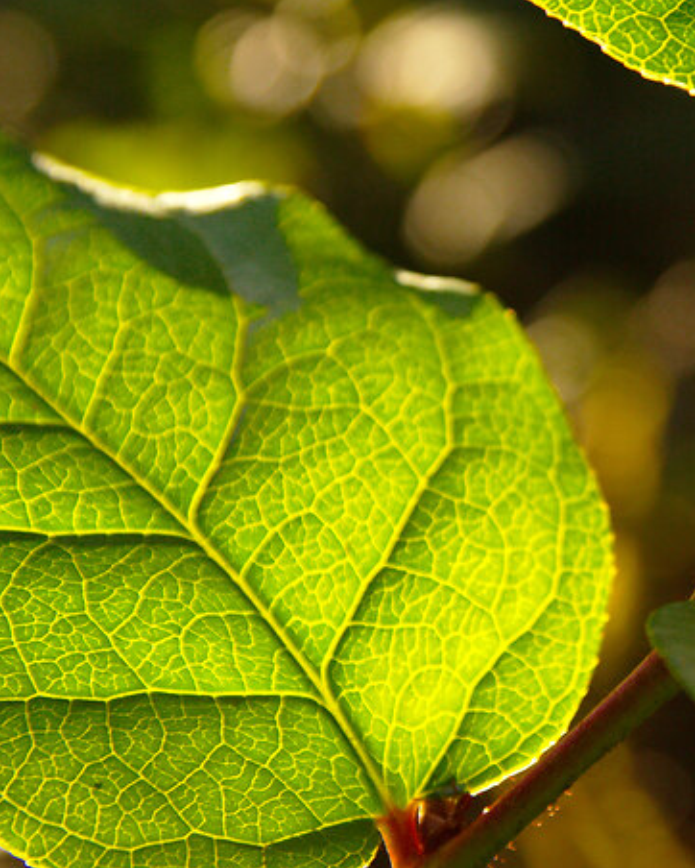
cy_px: 387
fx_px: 3572
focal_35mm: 139
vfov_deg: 13.9
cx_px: 739
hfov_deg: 11.0
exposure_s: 1/500
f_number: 3.5
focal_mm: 45
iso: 400
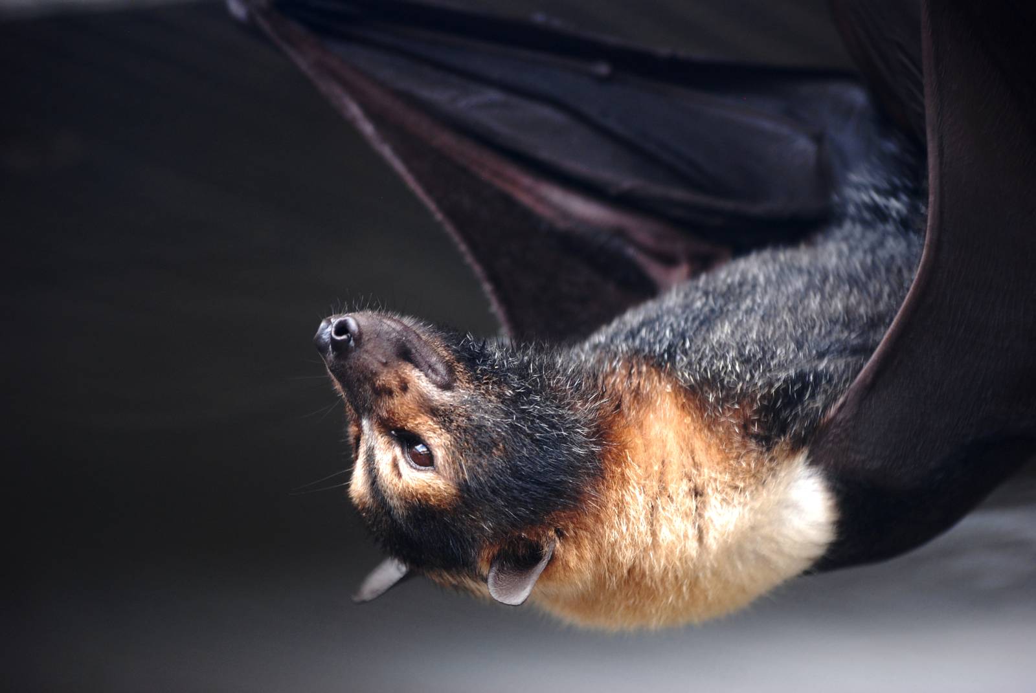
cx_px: 518
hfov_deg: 11.4
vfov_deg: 7.7
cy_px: 346
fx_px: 5186
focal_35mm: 180
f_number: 4.2
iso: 400
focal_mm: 120
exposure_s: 1/50
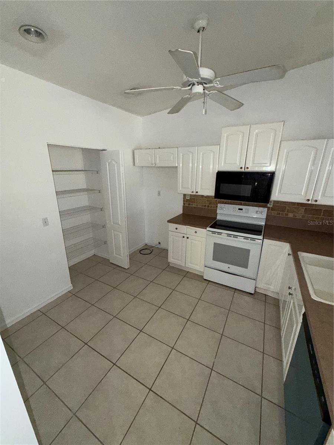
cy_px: 222
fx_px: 180
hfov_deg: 85.7
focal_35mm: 14
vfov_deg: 102.1
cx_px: 167
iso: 250
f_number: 2.2
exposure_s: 1/60
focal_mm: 2.22
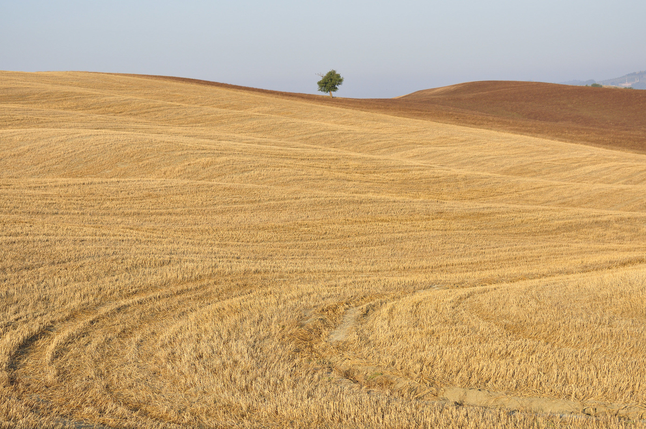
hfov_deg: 19.5
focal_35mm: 105
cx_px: 323
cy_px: 214
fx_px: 1882
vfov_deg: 13.0
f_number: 6.3
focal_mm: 70
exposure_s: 1/640
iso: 200
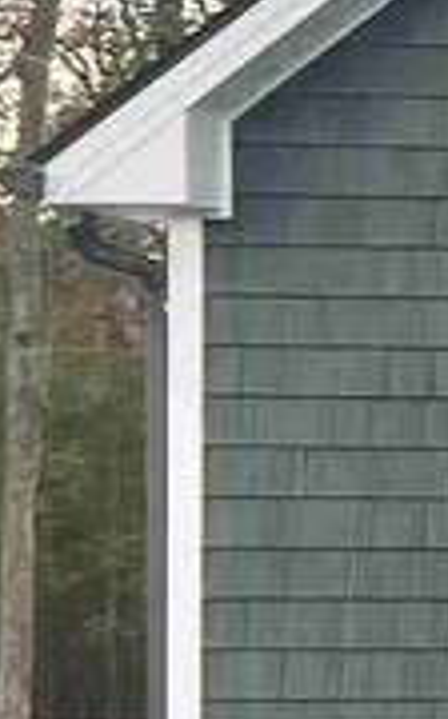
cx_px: 2516
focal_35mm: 196
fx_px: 3841
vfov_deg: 10.7
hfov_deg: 4.9
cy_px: 567
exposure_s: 1/121
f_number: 1.5
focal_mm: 5.7
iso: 50
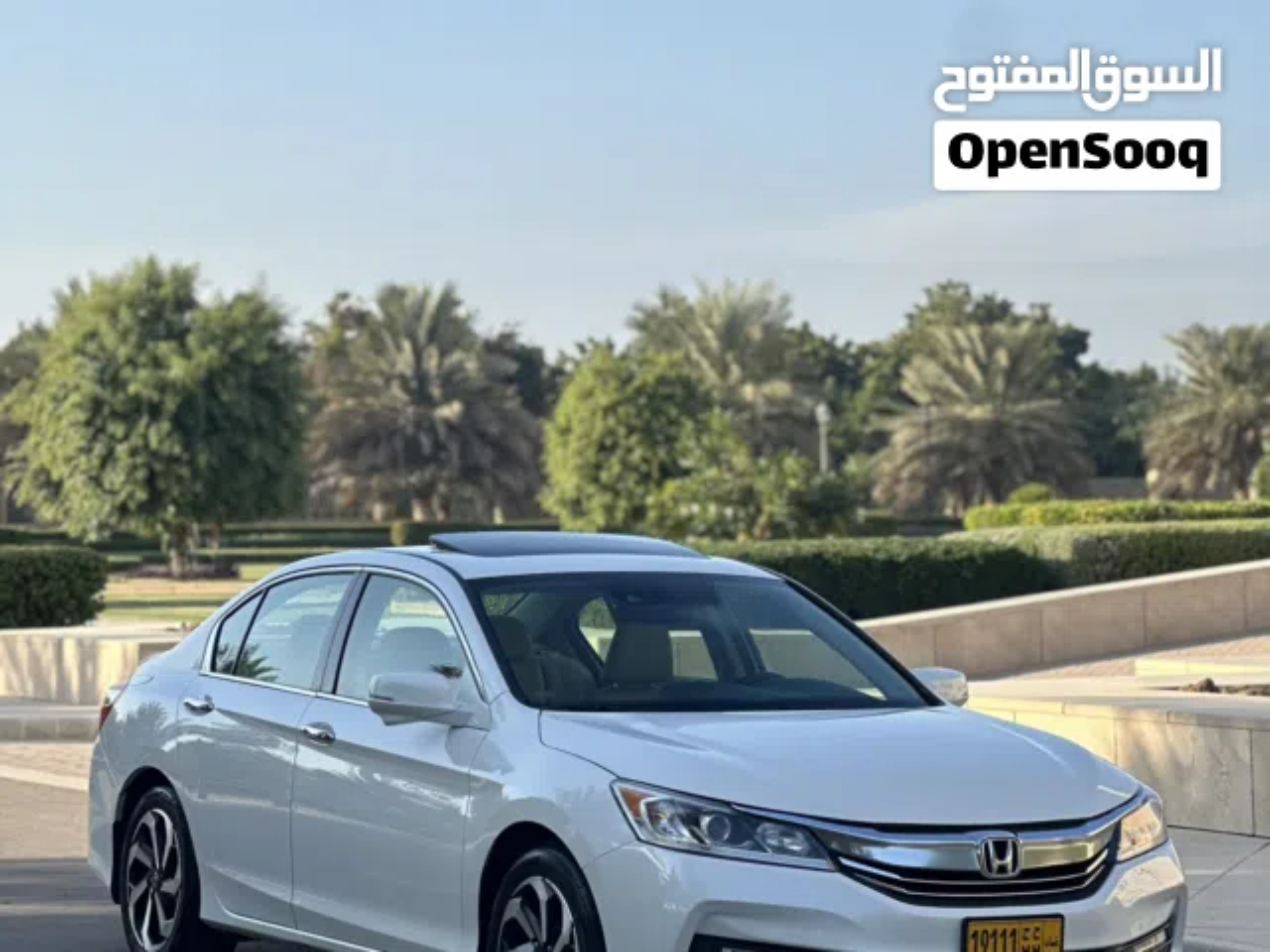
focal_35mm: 77
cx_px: 635
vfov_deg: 19.1
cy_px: 476
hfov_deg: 25.3
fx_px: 2825
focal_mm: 9
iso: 25
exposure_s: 1/155
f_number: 2.8
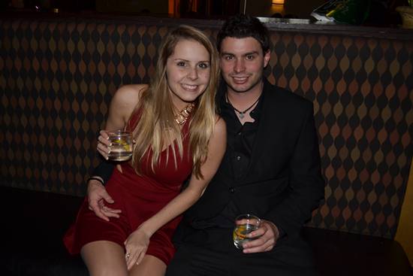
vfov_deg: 40.0
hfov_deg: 57.2
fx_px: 379
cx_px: 206
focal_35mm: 33
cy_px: 138
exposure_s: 1/4
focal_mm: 22
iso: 200
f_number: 4
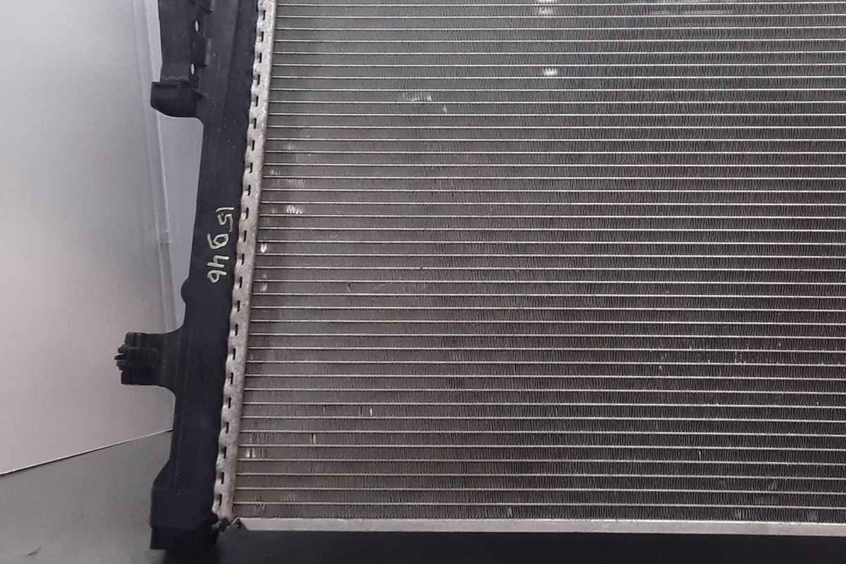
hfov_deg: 38.5
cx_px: 640
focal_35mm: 50
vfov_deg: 26.8
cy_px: 177
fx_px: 1175
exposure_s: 1/139
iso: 100
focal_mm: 2.91
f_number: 1.9
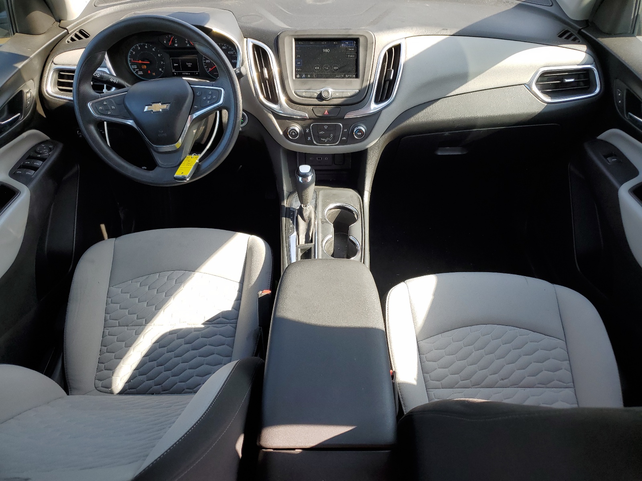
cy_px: 240
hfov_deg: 67.3
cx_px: 321
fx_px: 482
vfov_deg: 53.1
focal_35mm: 26
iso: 50
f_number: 1.5
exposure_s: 1/345
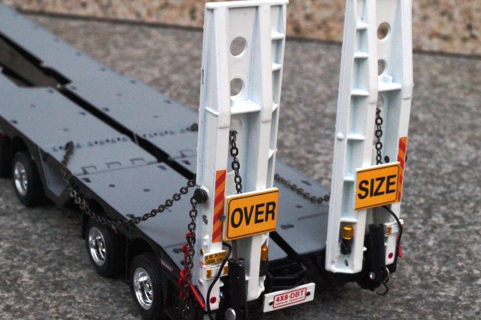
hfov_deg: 27.0
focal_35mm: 75
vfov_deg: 18.2
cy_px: 160
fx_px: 1001
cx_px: 240
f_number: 25
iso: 3200
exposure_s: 1/40
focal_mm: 50
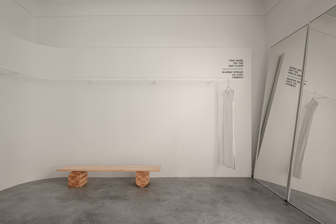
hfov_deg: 82.6
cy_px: 112
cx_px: 168
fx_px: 191
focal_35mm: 20
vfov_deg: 60.6
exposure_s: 1/1.67
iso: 200
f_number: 13
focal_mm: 20.5
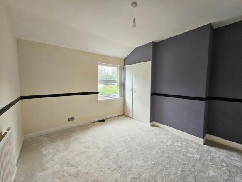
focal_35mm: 13
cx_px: 121
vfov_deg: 89.9
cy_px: 91
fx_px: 91
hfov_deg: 106.2
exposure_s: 1/50
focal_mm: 2.2
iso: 200
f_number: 2.2
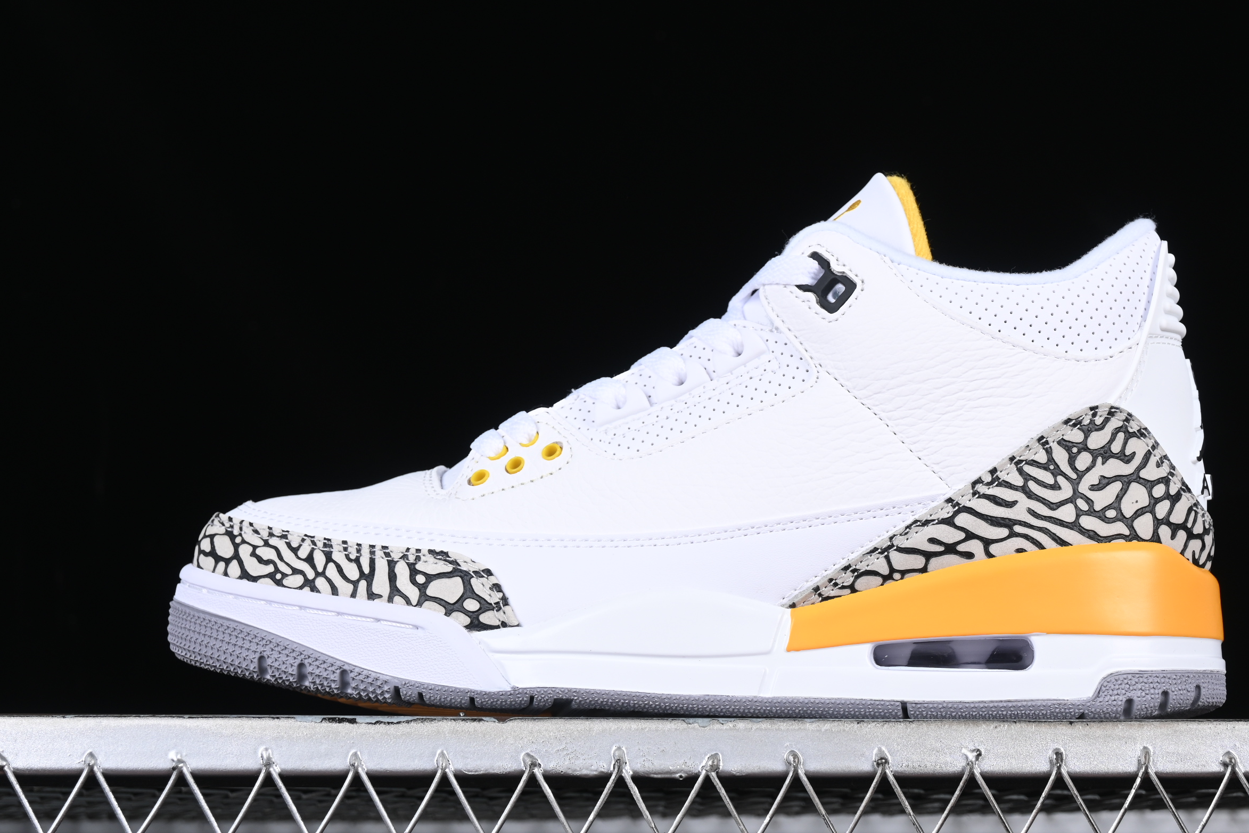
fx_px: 3088
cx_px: 721
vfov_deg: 15.4
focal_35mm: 89
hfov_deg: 22.8
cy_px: 424
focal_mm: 50
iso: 160
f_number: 8
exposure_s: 1/125
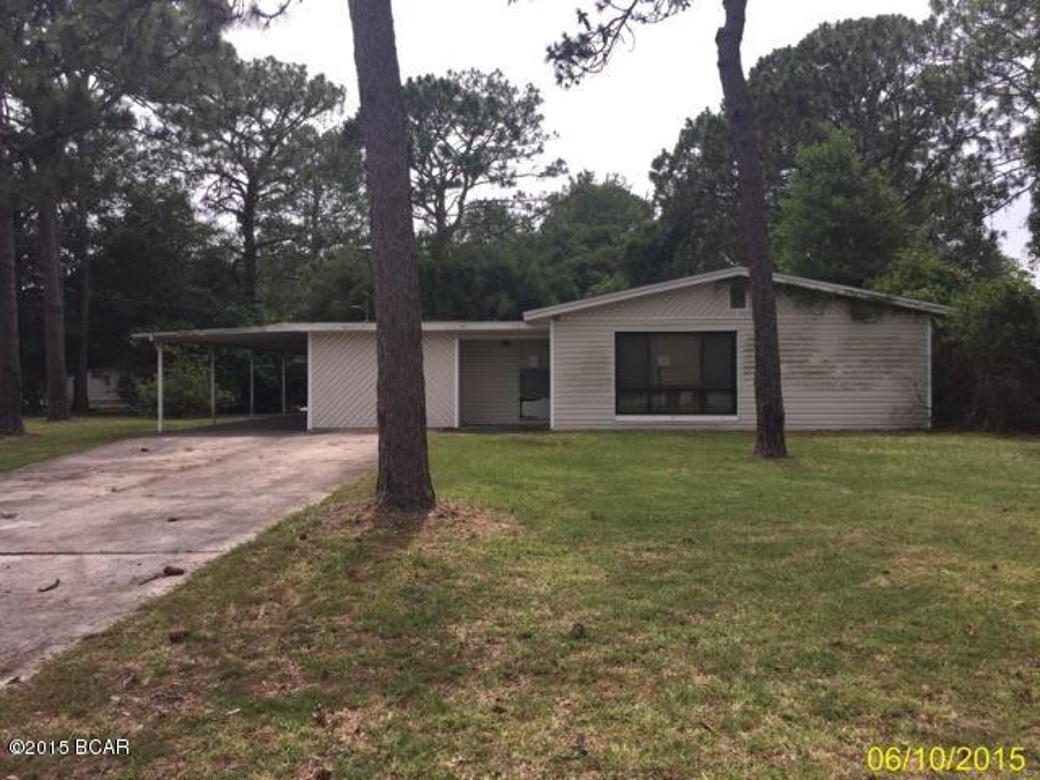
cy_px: 390
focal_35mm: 29
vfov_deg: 48.2
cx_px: 520
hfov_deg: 61.7
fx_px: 871
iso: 40
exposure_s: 1/1647
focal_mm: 4.15
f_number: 2.2
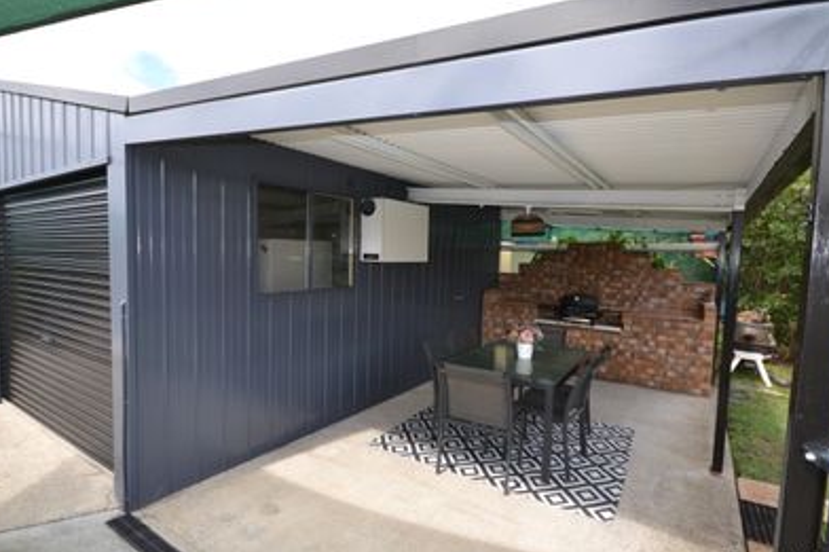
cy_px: 280
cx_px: 372
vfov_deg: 67.3
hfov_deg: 89.7
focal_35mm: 18
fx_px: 414
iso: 100
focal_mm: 10
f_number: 5
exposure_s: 1/200
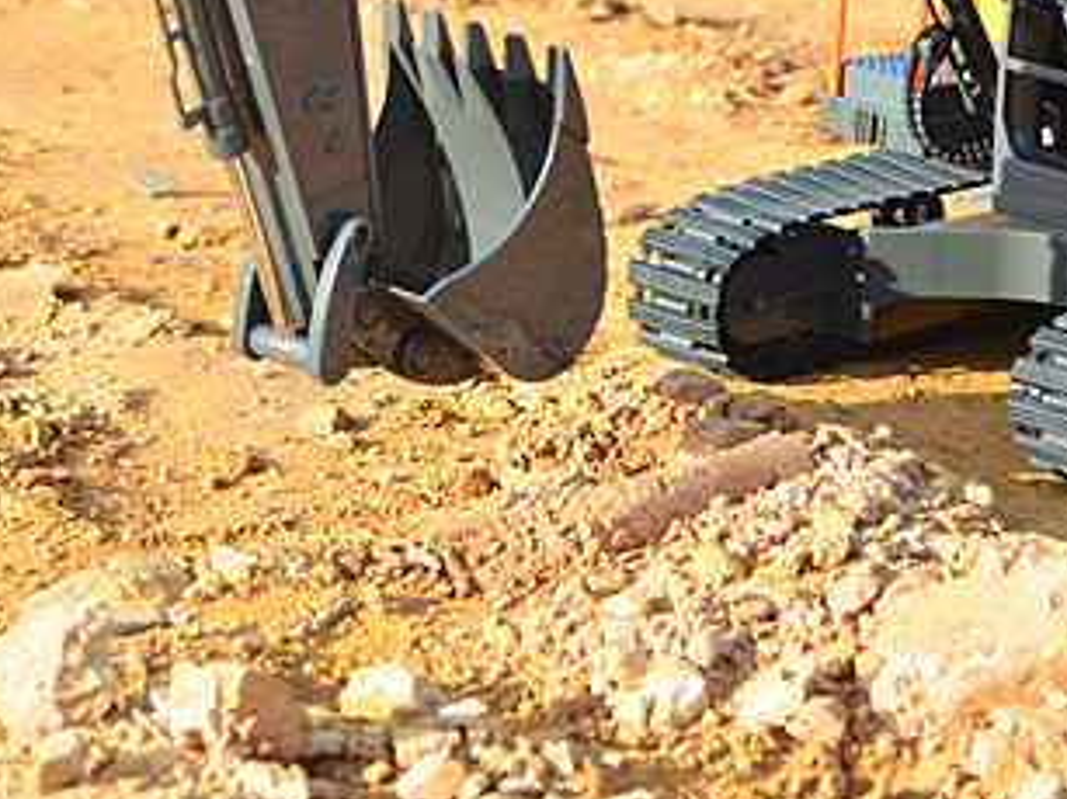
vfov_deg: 5.8
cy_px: -40
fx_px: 7857
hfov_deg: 7.7
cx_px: 1036
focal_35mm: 255
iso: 100
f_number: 5.6
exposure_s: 1/160
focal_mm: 68
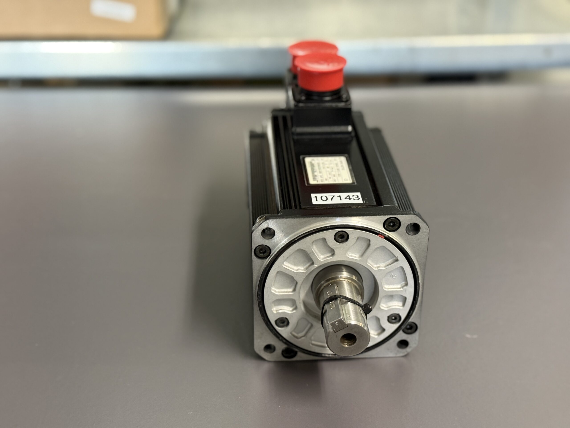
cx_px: 285
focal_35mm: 48
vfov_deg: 30.3
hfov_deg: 39.7
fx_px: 790
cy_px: 214
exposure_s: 1/33
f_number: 1.78
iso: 250
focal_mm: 6.76
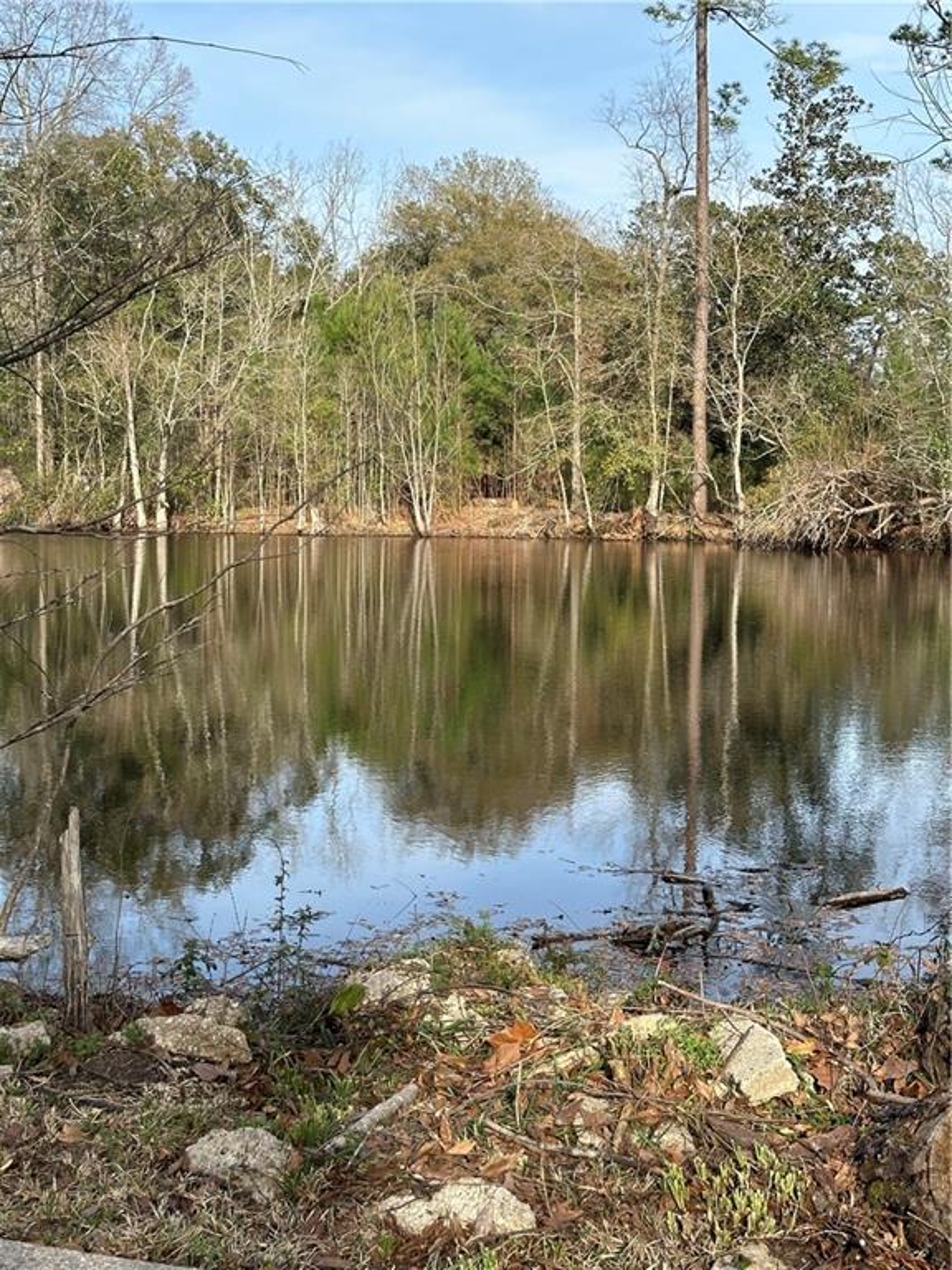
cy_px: 635
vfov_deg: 39.7
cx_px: 476
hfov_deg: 30.3
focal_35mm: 48
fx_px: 1760
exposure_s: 1/1357
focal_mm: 6.86
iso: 64
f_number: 1.78
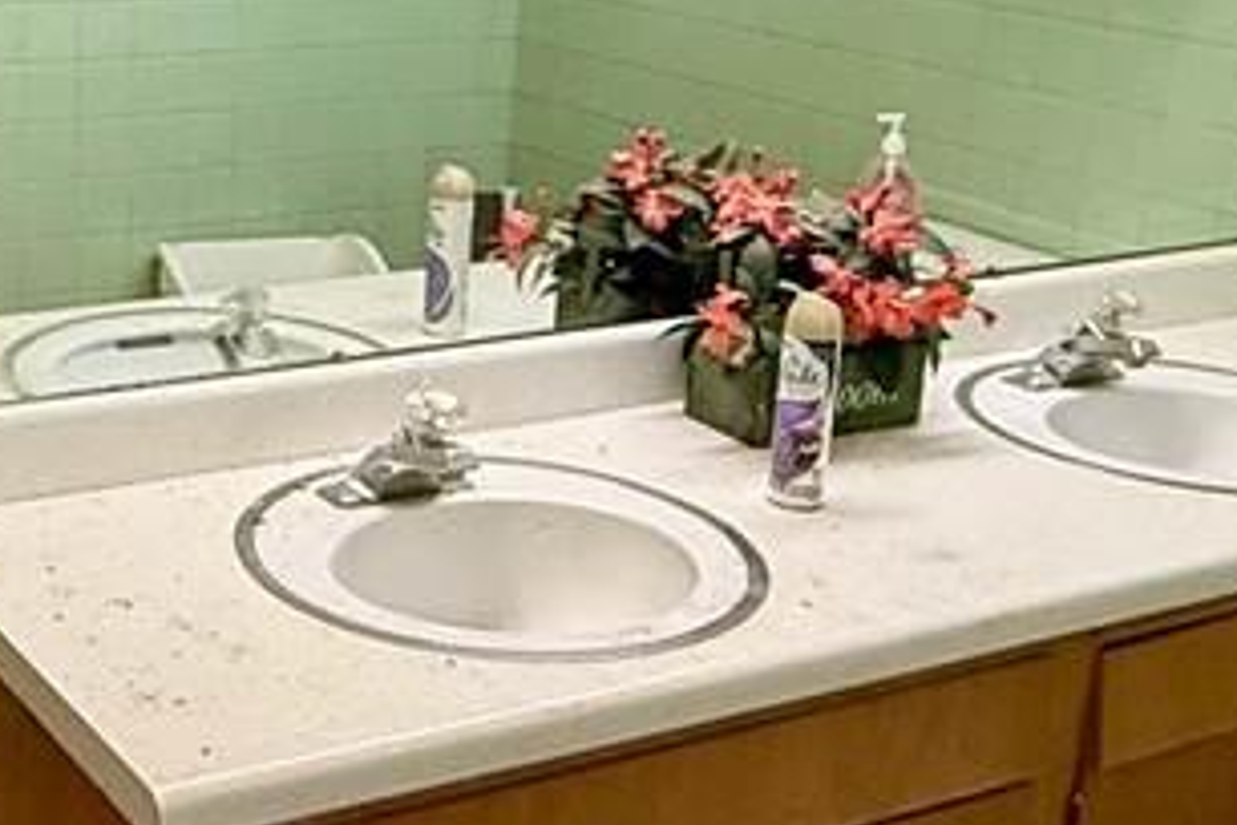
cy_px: 307
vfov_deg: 22.2
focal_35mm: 61
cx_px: 198
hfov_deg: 31.8
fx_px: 2096
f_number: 2.2
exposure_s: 1/60
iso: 500
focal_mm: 2.22
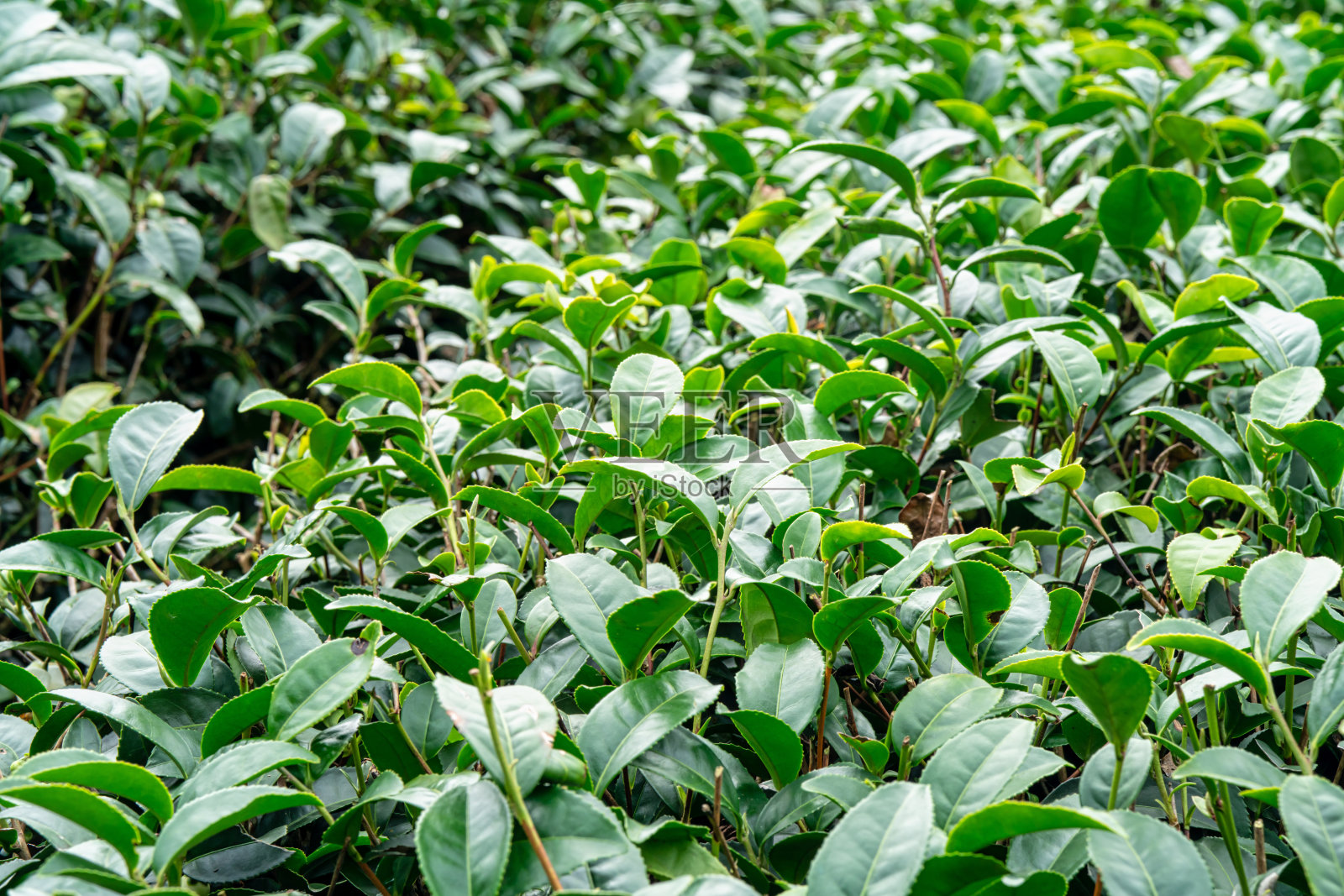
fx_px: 2800
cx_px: 672
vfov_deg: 18.2
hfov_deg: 27.0
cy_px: 448
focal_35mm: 75
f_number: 14
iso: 320
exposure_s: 1/80
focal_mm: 75
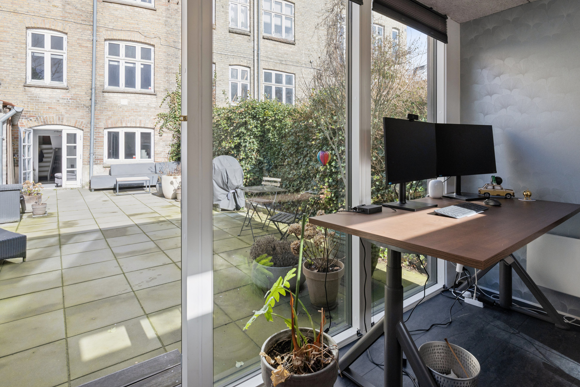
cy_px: 171
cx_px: 310
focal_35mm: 19
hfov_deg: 86.8
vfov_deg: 64.3
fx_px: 306
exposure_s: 1/125
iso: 125
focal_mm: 17
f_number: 10
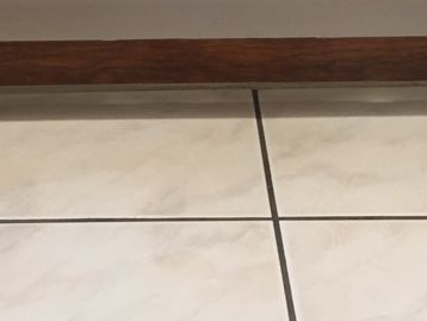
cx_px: 167
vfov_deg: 17.7
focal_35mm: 81
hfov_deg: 24.1
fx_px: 1000
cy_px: -16
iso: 200
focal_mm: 4.15
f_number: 2.2
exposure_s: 1/20
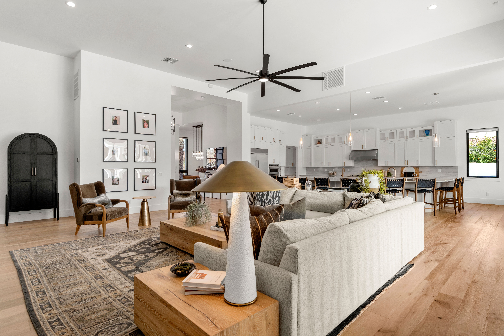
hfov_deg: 86.9
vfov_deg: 64.6
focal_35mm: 19
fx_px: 266
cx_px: 252
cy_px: 168
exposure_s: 1/8
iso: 320
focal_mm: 19
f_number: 9
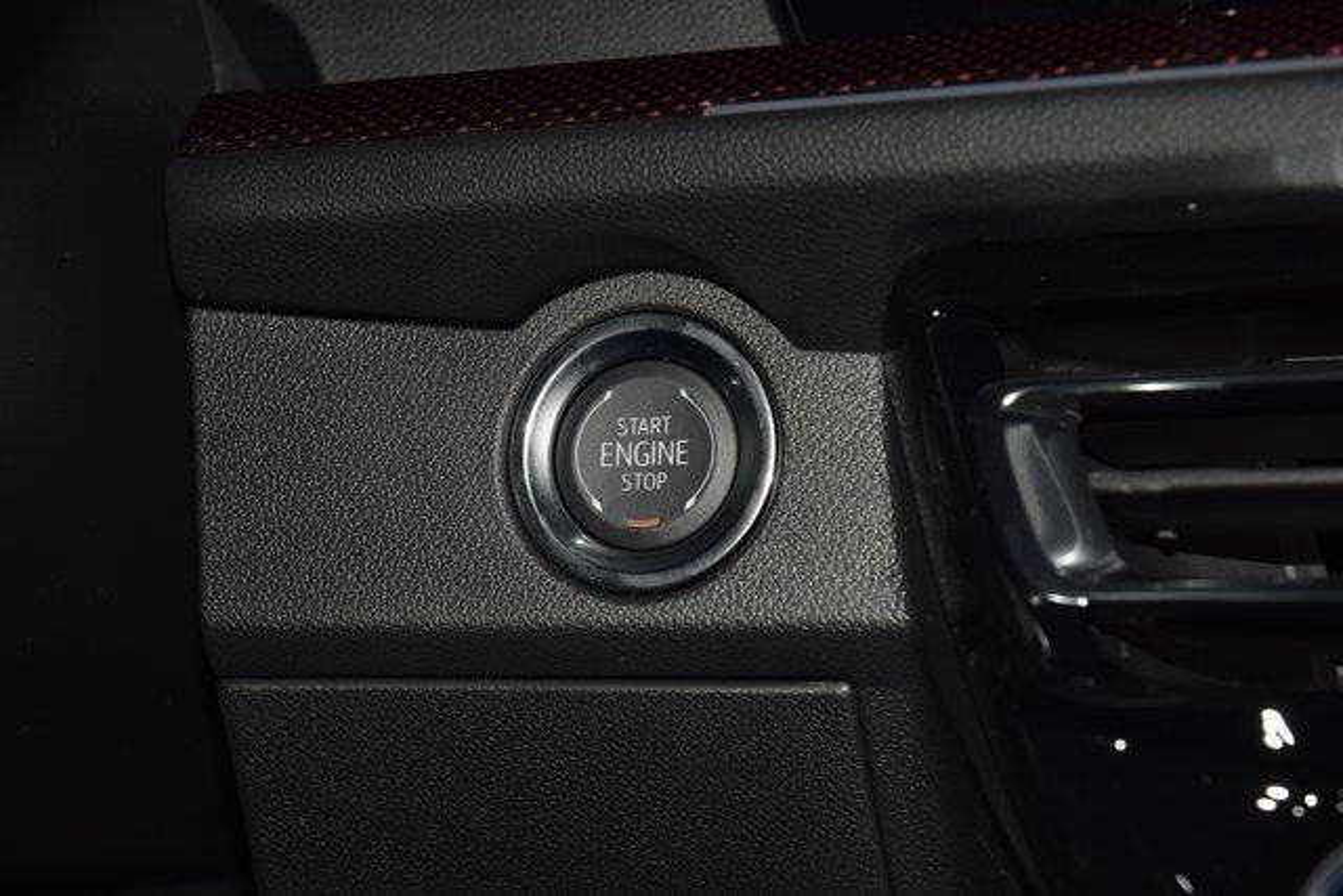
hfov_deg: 19.5
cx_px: 672
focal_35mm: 105
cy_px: 448
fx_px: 3918
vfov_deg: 13.0
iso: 100
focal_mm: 70
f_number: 8
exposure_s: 1/125
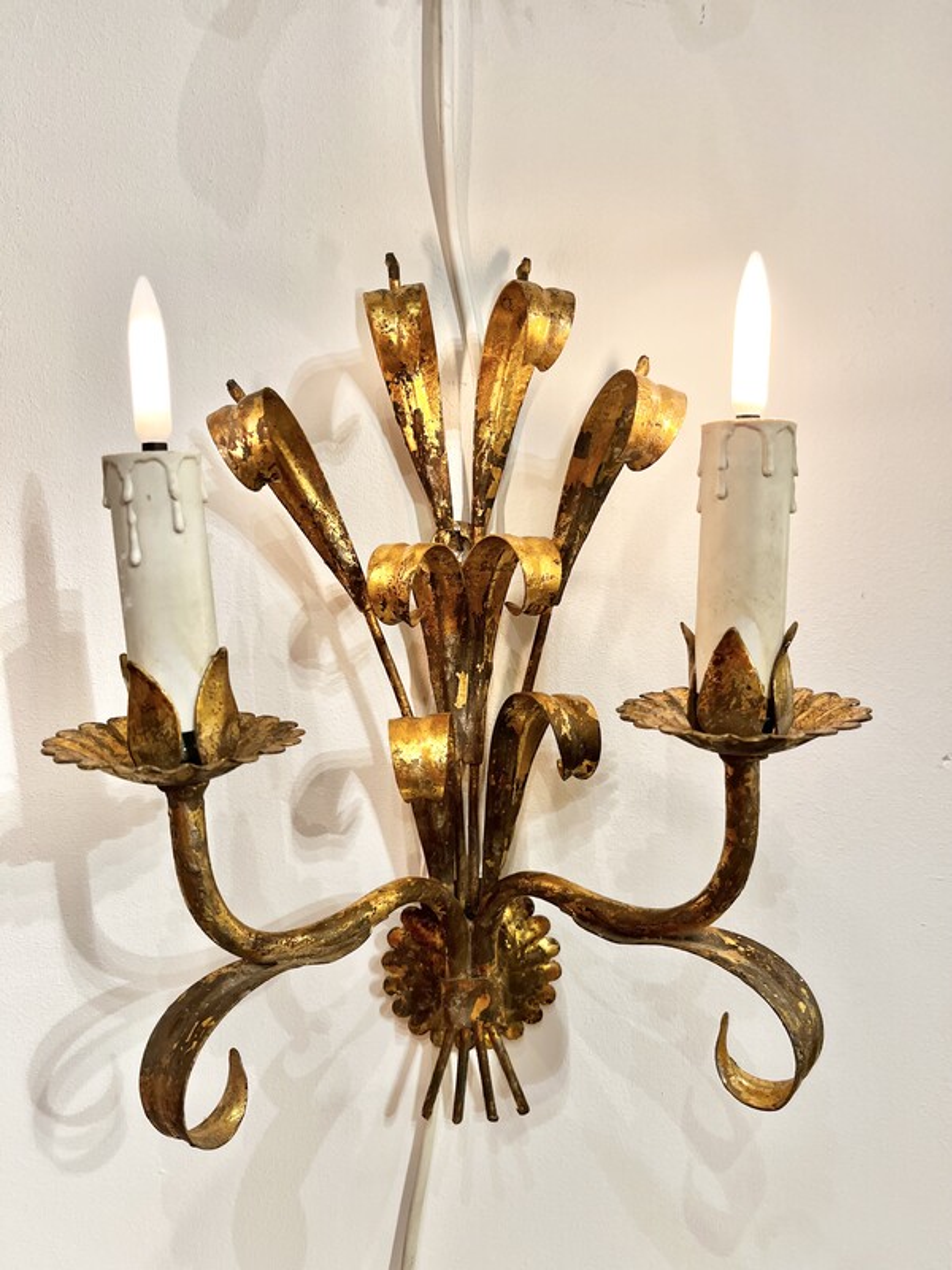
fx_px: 953
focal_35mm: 26
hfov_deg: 53.1
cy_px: 635
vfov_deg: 67.3
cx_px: 476
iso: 100
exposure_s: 1/100
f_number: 1.6
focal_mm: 5.1
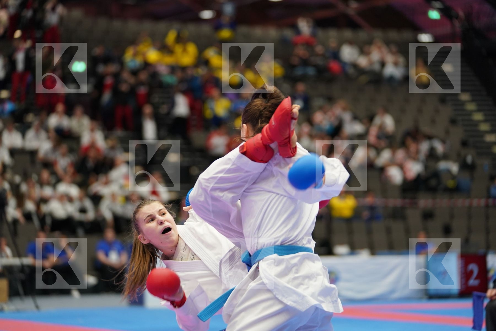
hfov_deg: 16.4
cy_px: 166
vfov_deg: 11.0
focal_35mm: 125
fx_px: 1722
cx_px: 248
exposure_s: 1/500
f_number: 2.8
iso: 1600
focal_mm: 125
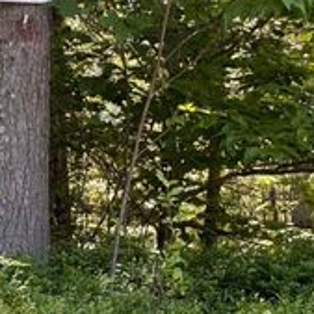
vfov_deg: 8.7
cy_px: -3
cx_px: -67
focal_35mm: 201
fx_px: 2063
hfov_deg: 8.6
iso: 50
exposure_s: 1/99
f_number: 2.8
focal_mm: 9
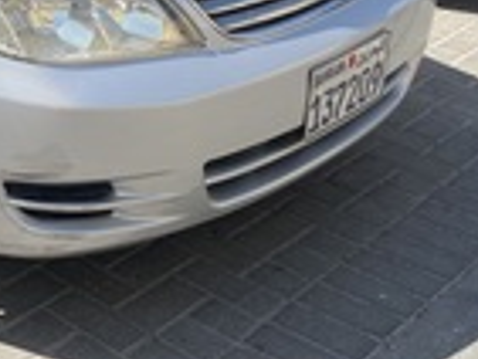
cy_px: -39
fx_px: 1161
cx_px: -93
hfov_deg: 21.6
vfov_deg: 17.0
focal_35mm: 84
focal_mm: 4.25
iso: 32
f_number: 1.8
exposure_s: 1/2410
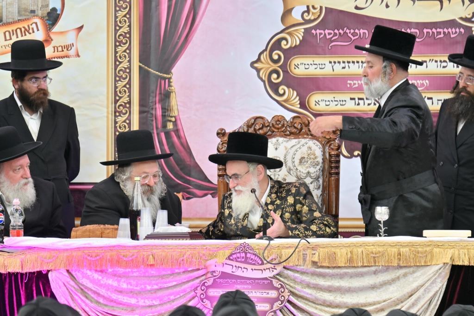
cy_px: 158
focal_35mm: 180
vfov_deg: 7.6
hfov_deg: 11.4
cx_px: 237
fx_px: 2369
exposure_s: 1/160
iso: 400
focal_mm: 120
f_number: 4
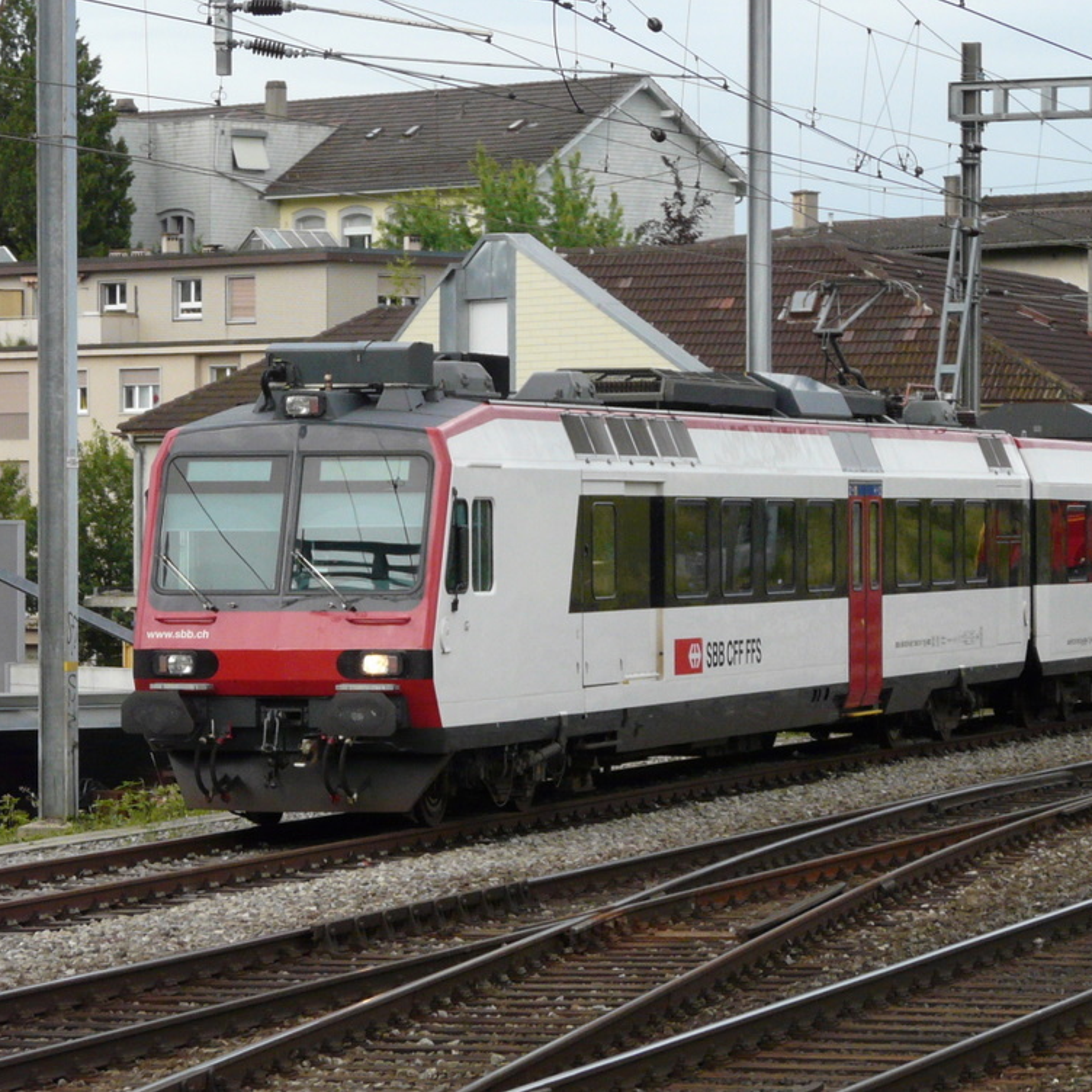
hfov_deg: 14.6
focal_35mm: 119
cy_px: 545
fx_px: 4247
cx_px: 697
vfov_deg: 14.7
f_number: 3.6
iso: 200
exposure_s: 1/200
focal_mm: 16.6
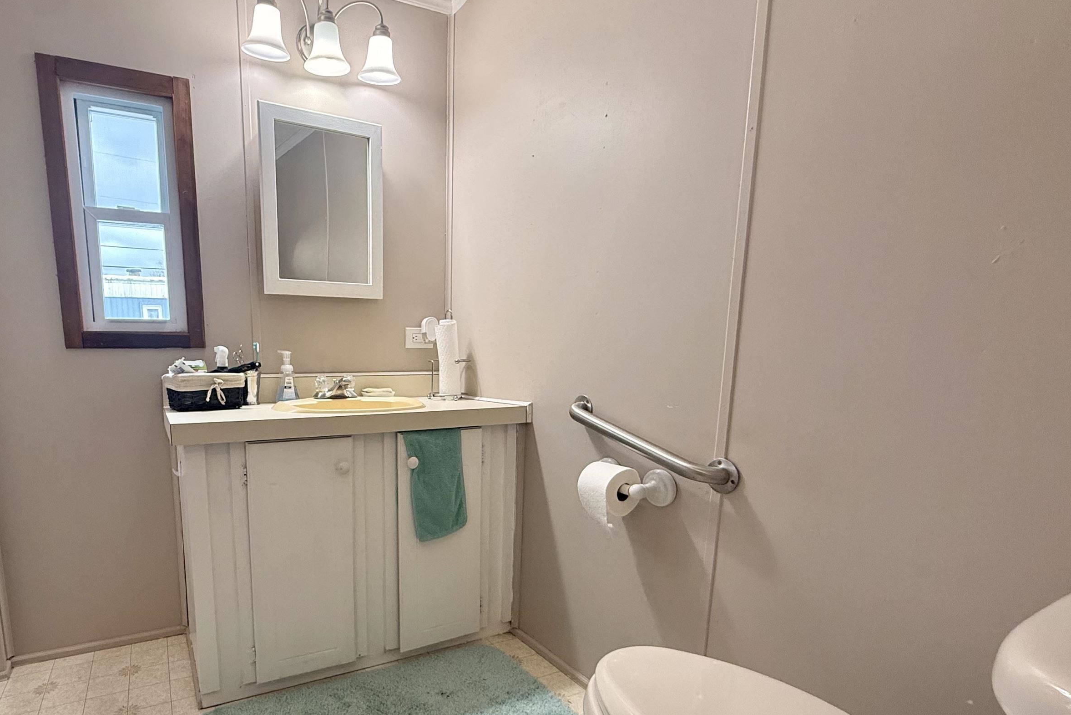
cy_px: 447
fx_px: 565
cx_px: 399
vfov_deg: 63.6
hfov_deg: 85.1
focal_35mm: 19
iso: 250
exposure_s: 1/120
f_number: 2.2
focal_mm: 2.22
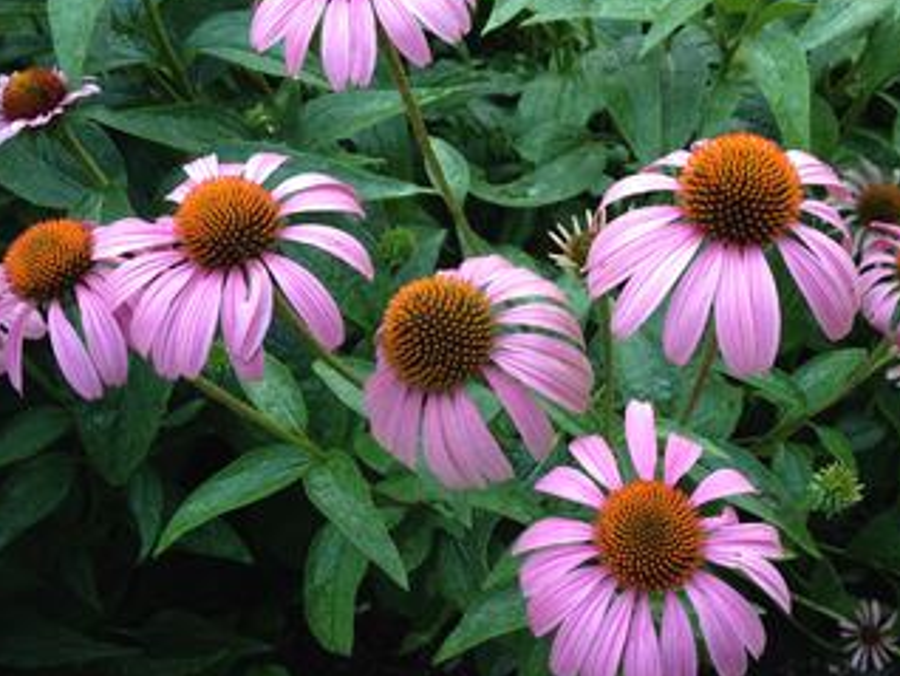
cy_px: 291
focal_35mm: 44
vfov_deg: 32.9
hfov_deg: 42.8
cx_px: 512
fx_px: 1145
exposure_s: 1/20
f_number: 2.4
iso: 50
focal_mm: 4.28
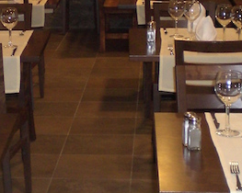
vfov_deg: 13.6
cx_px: 73
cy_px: 46
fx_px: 809
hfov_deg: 17.0
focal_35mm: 113
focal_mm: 6.3
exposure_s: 1/60
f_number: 3.1
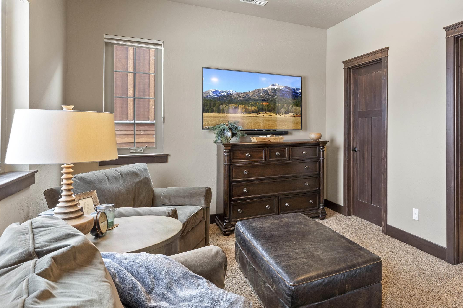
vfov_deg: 54.8
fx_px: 298
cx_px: 320
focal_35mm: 23
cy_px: 145
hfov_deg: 72.7
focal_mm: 16.1
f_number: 8
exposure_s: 1/10
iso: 320
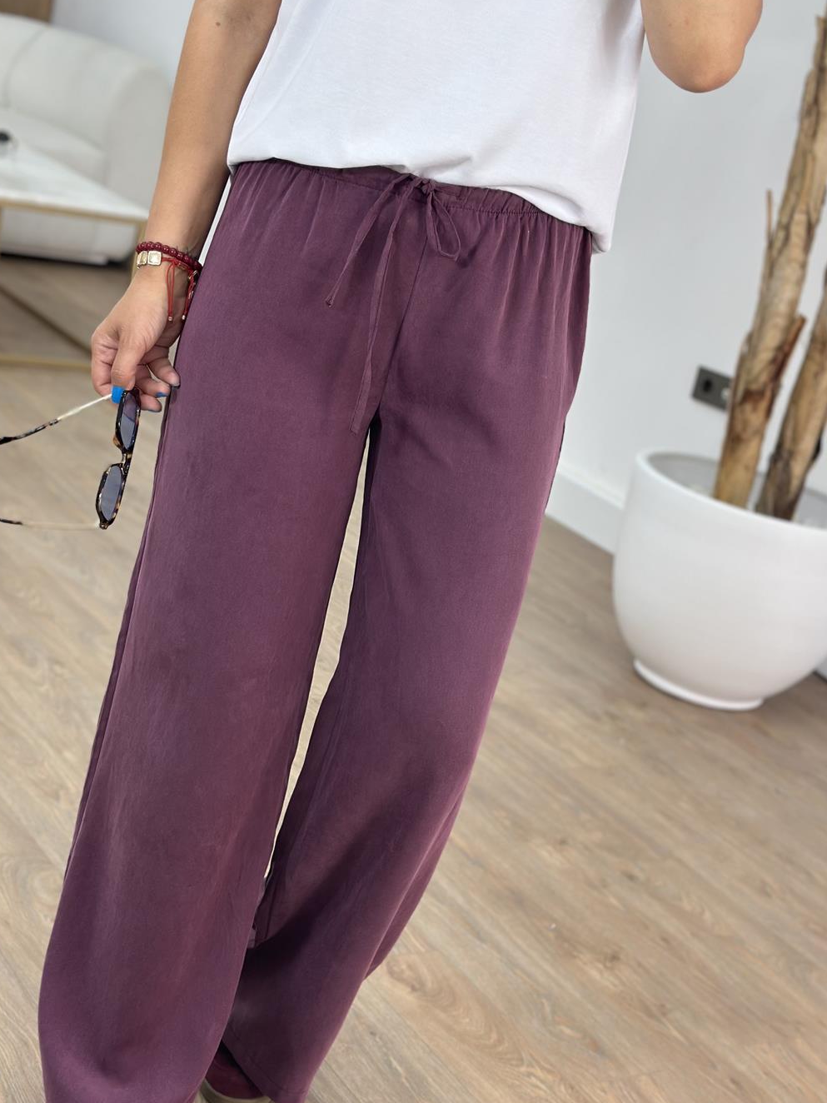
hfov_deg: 25.2
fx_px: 1848
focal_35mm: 58
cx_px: 381
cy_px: 643
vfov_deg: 33.2
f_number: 1.78
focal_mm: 6.86
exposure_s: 1/100
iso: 100
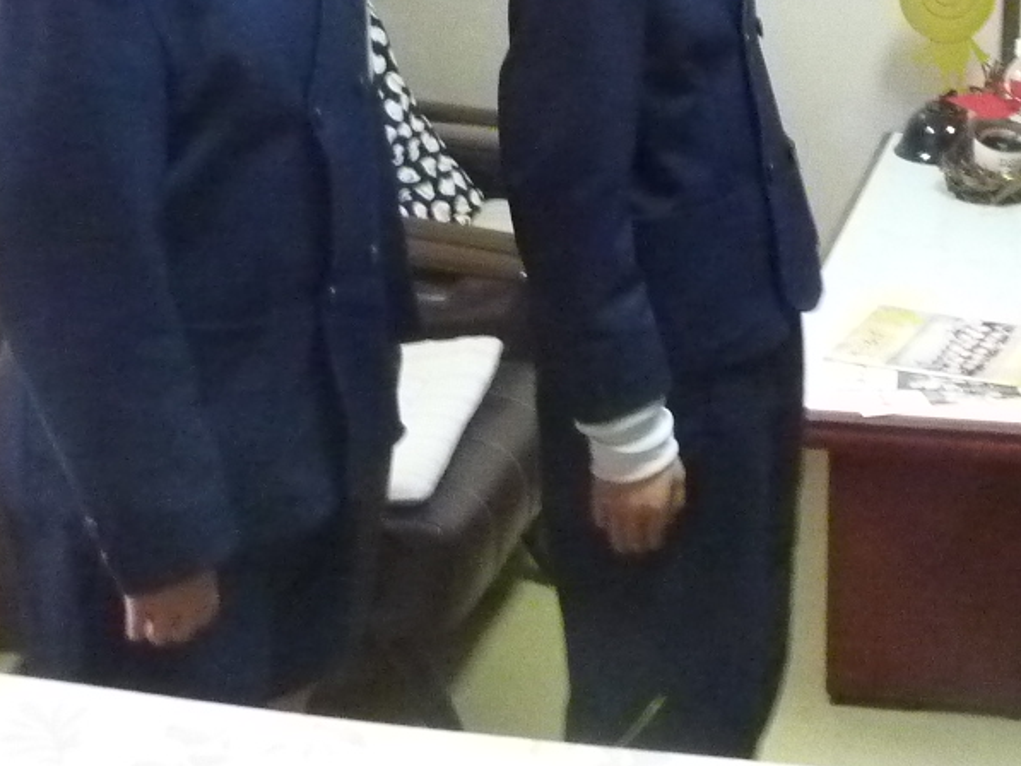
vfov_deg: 20.3
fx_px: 1977
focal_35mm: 67
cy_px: -190
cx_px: 939
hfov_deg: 27.8
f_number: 3.3
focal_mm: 4.1
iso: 800
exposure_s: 1/25
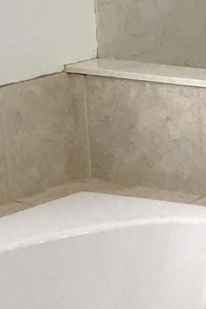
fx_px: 1141
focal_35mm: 133
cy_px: 112
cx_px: 473
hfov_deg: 9.3
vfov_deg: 15.4
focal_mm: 4.15
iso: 32
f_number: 2.2
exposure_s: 1/30
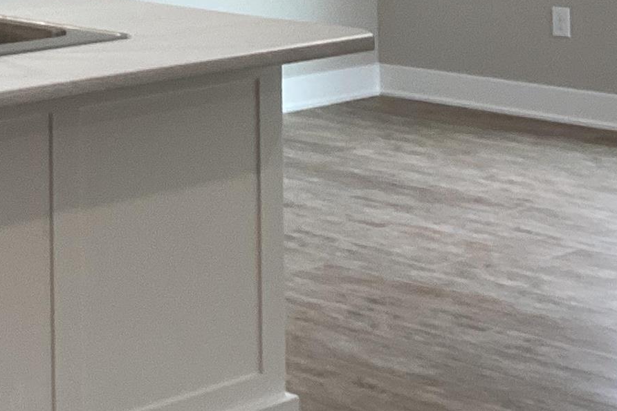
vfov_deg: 11.7
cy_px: -228
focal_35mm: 111
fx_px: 1903
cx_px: -147
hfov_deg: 17.5
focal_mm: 3.3
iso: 80
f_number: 2.4
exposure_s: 1/60
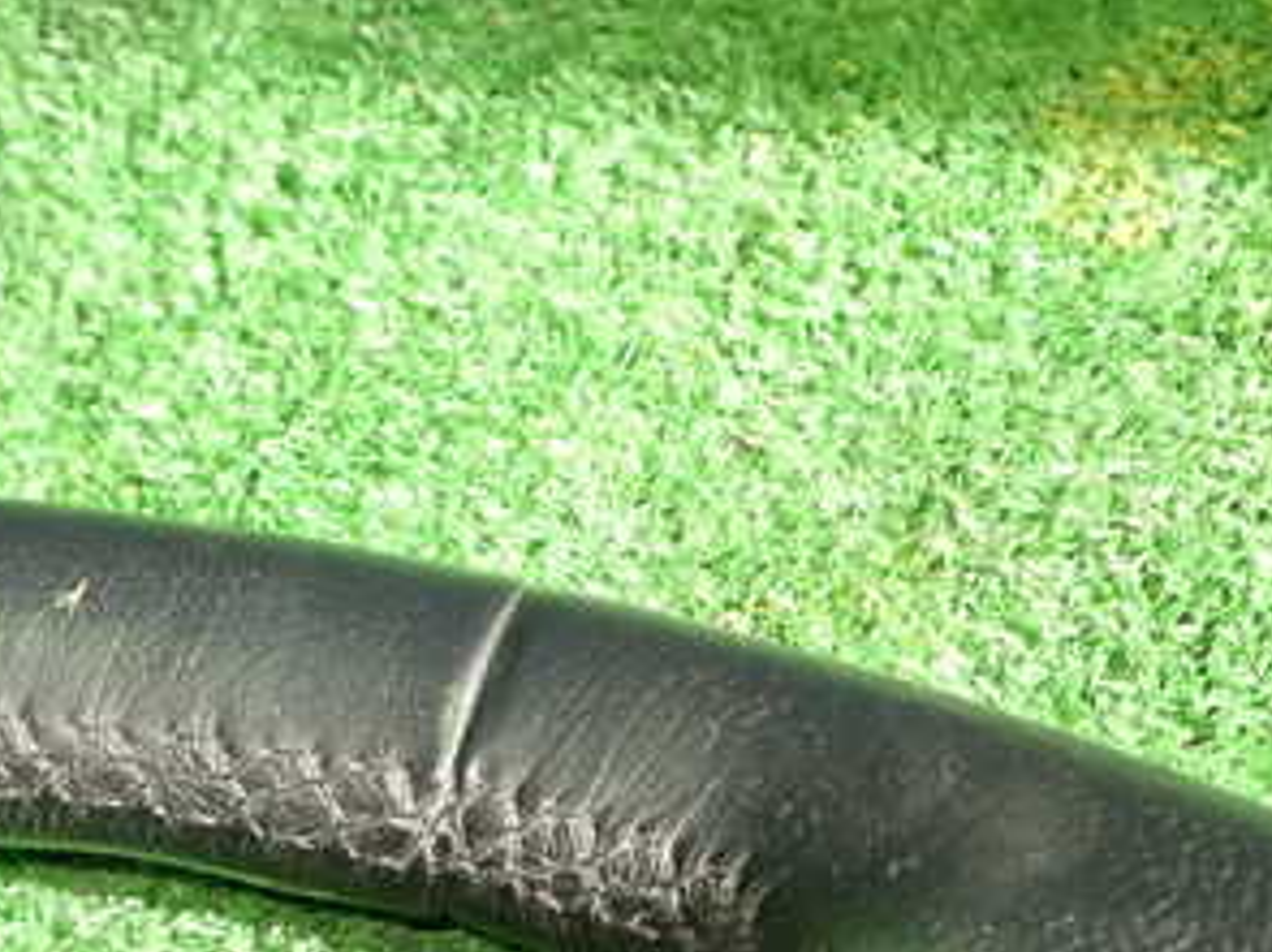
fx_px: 2241
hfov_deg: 31.5
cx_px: 470
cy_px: 754
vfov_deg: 23.7
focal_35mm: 61
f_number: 2.3
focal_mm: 5.4
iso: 250
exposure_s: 1/30
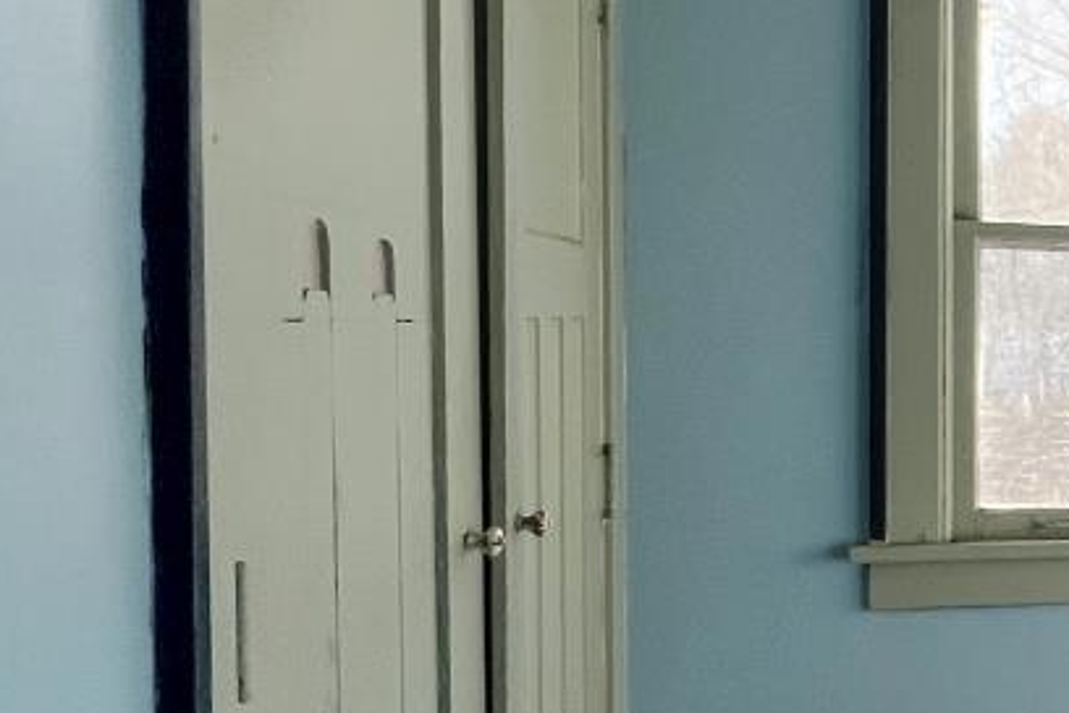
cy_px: 438
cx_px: 1818
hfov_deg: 23.7
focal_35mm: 53
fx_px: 1574
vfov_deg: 25.5
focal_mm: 1.57
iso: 32
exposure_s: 1/361
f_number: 1.8
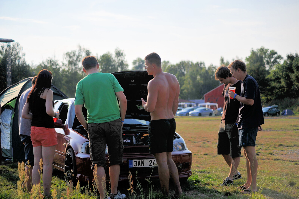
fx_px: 581
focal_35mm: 70
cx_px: 150
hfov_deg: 28.9
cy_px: 100
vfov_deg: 19.4
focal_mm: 70
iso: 200
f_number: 4
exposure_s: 1/2500
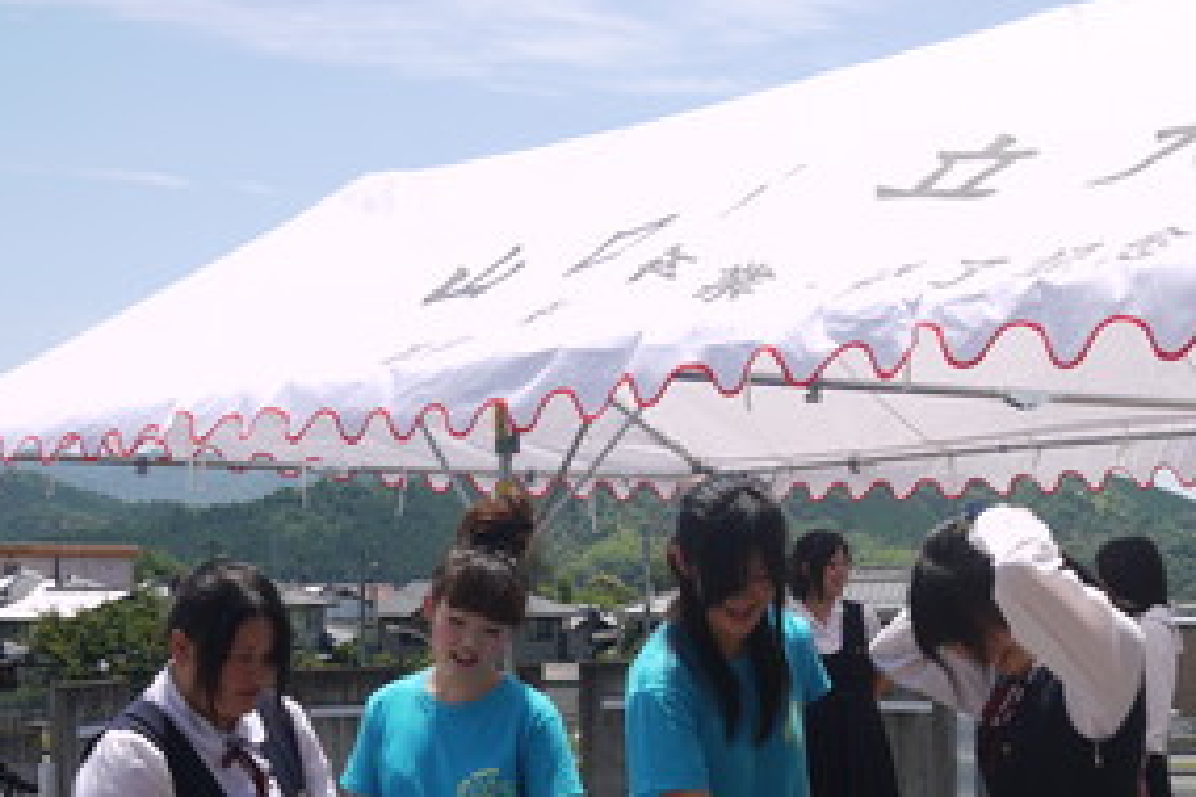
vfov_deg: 18.3
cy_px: 749
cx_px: 835
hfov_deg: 27.5
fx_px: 2425
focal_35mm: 73
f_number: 5
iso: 100
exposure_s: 1/640
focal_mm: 20
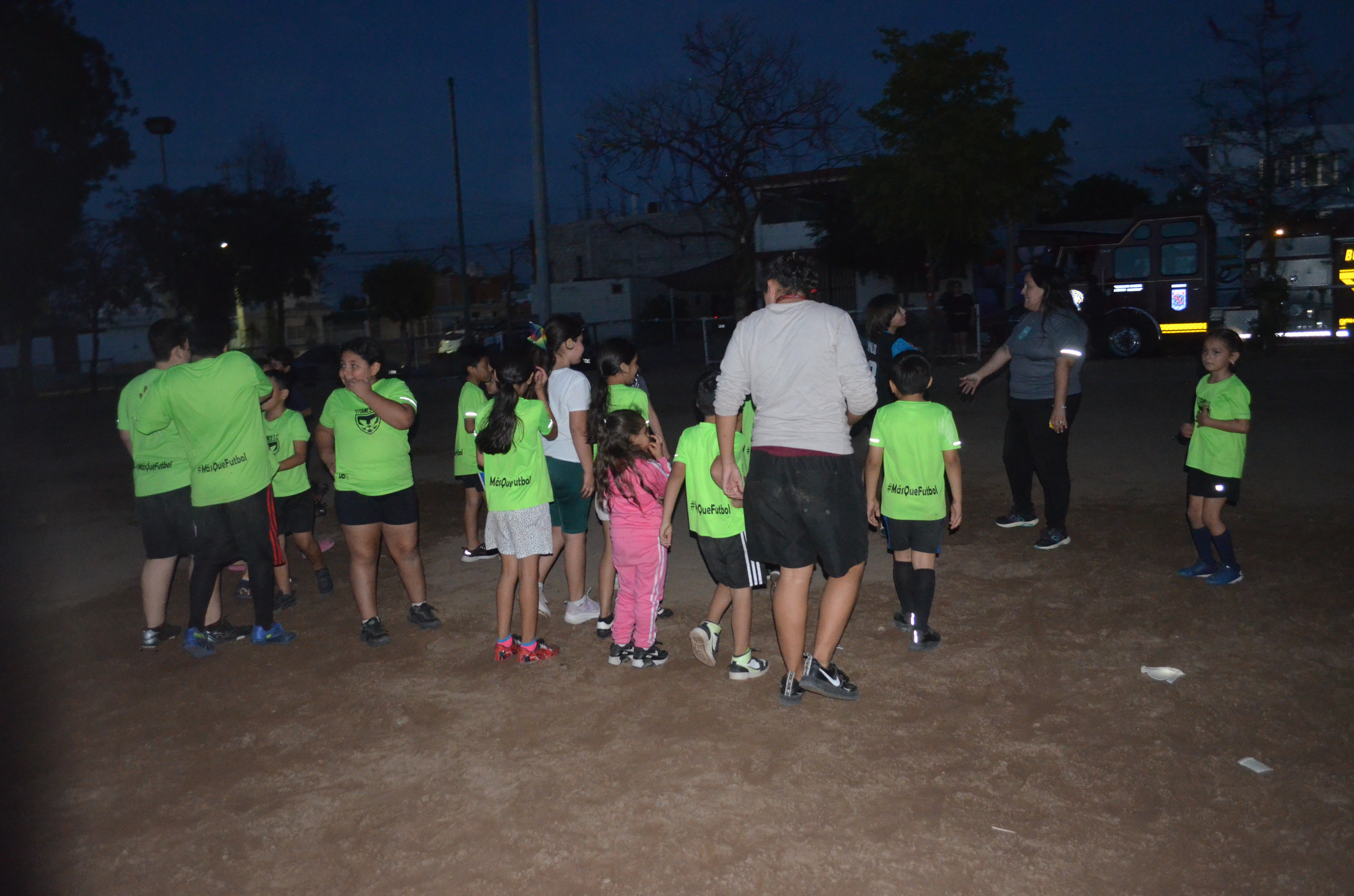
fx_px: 1013
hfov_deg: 67.5
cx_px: 677
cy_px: 448
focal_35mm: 27
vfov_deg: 47.7
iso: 3200
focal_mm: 18
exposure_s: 1/60
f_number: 3.5
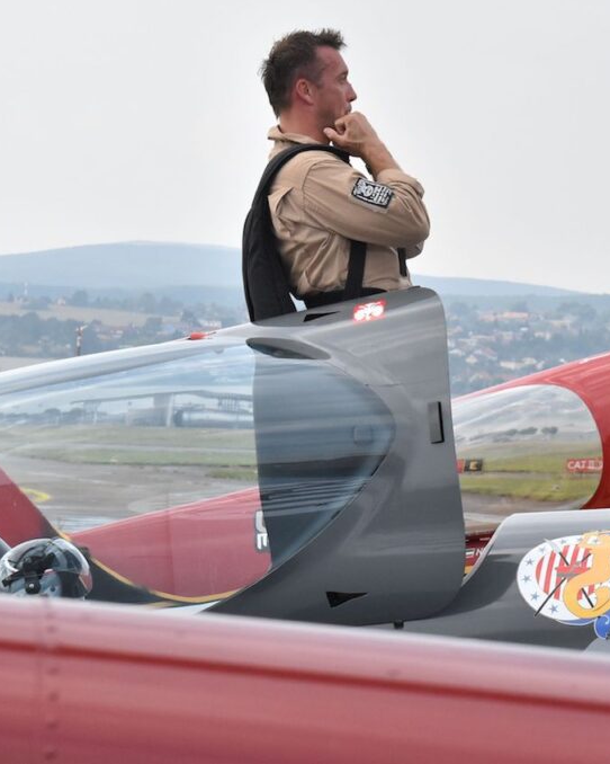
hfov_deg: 8.5
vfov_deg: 10.7
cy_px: 381
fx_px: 4080
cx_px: 533
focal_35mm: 181
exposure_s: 1/1250
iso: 1600
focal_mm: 85
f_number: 13
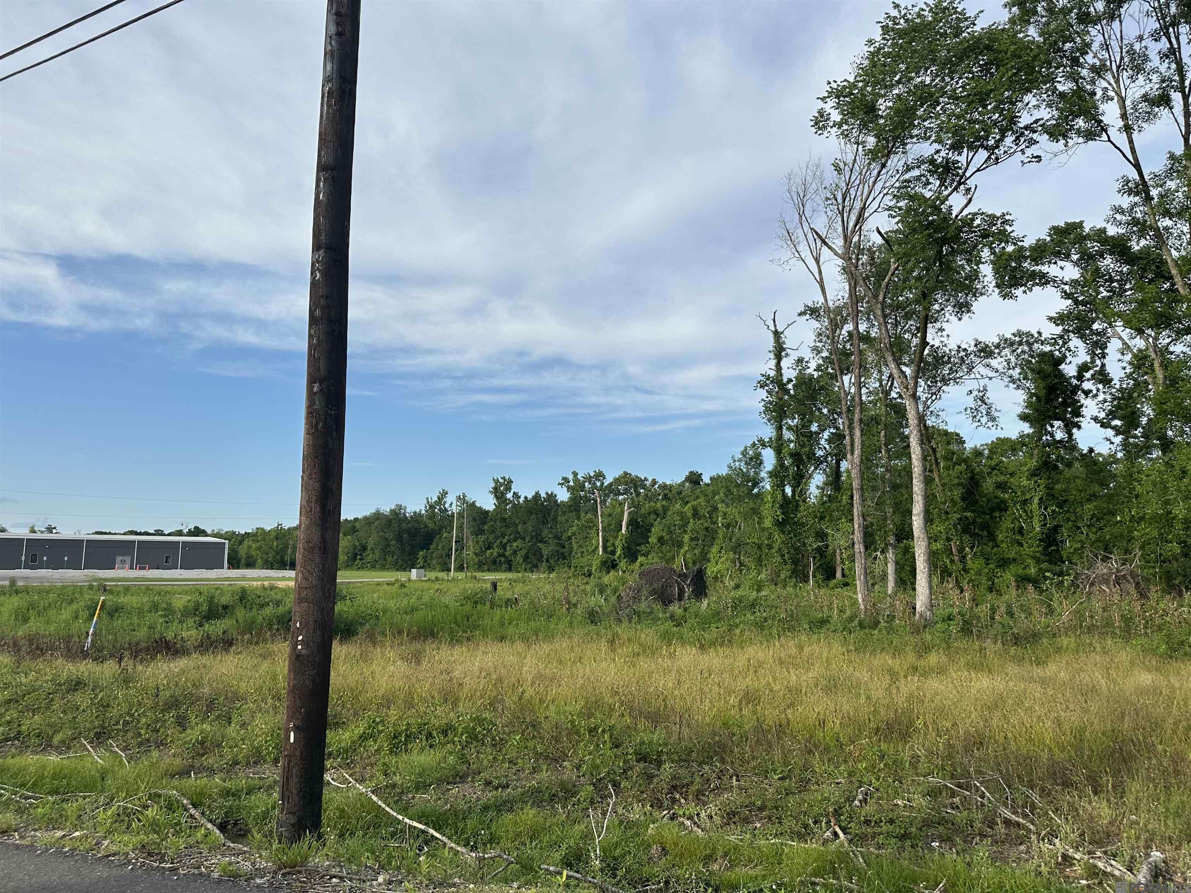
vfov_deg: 56.8
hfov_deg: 71.6
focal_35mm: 24
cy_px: 446
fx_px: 826
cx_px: 596
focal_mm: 6.86
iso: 80
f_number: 1.78
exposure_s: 1/3597
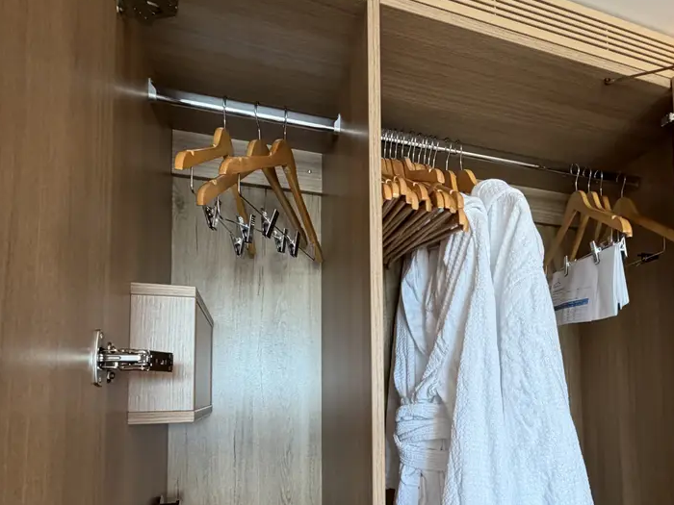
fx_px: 467
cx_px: 429
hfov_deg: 70.2
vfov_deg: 54.9
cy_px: 361
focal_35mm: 24
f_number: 2.2
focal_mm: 2.22
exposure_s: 1/92
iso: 320
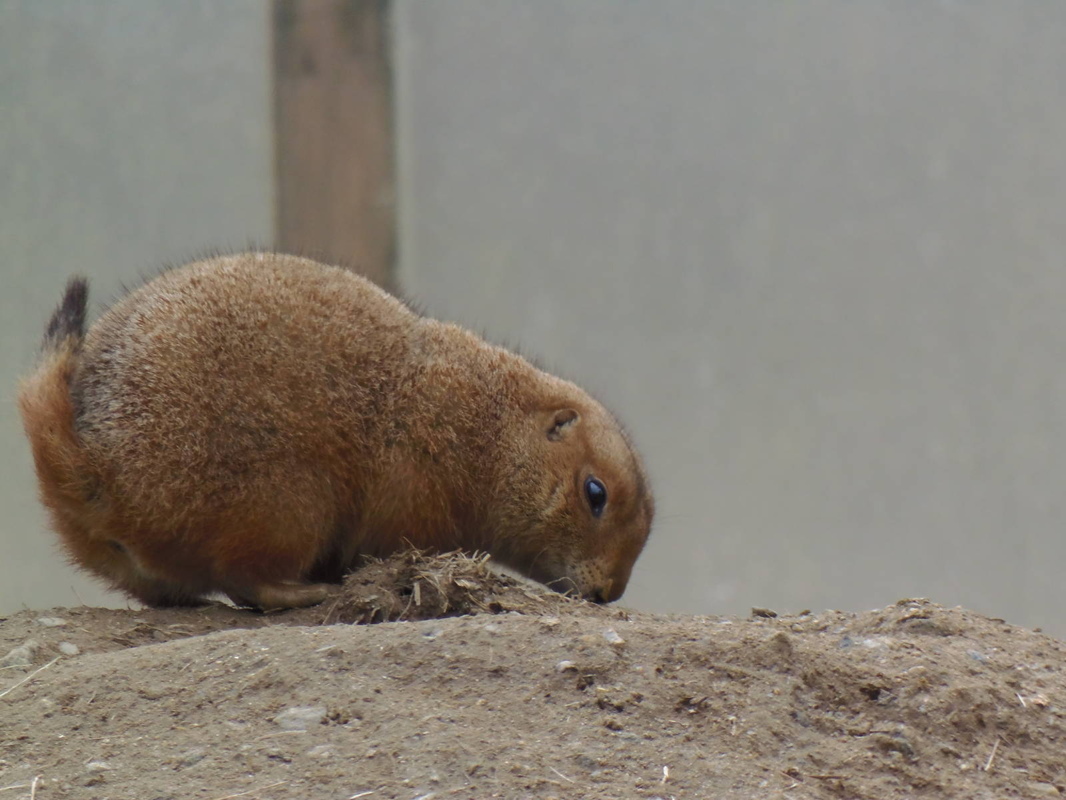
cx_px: 533
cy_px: 400
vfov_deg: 1.7
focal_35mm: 864
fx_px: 26607
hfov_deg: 2.3
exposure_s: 1/250
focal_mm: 154.8
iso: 160
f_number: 5.7
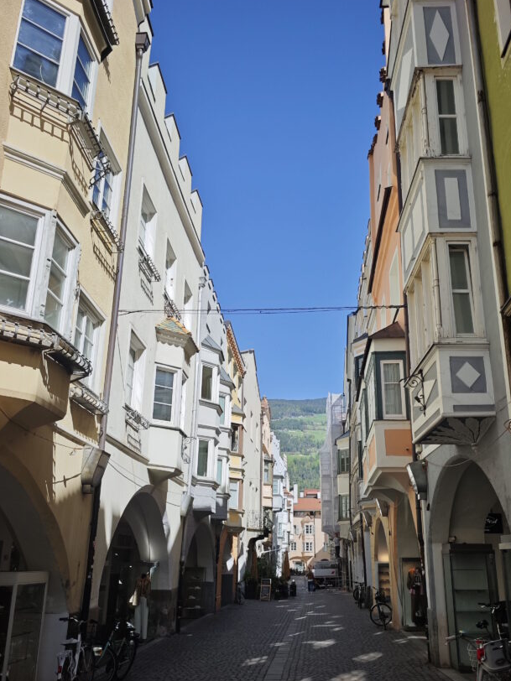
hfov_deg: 48.2
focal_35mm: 29
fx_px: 571
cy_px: 377
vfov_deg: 61.5
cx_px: 281
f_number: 2
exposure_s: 1/1967
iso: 50
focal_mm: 8.72
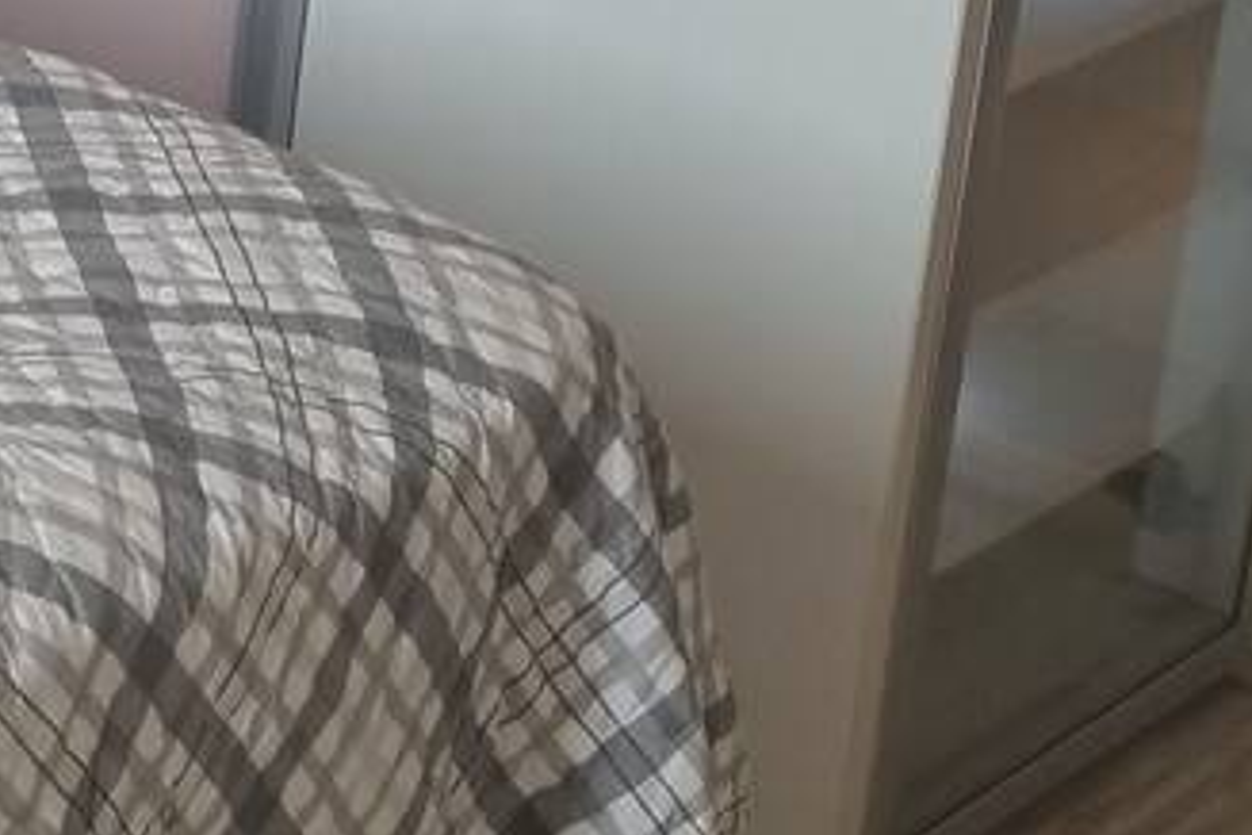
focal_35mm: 119
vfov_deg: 10.6
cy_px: -827
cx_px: -984
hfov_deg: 15.0
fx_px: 4138
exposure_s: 1/120
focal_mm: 5.4
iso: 125
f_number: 1.8
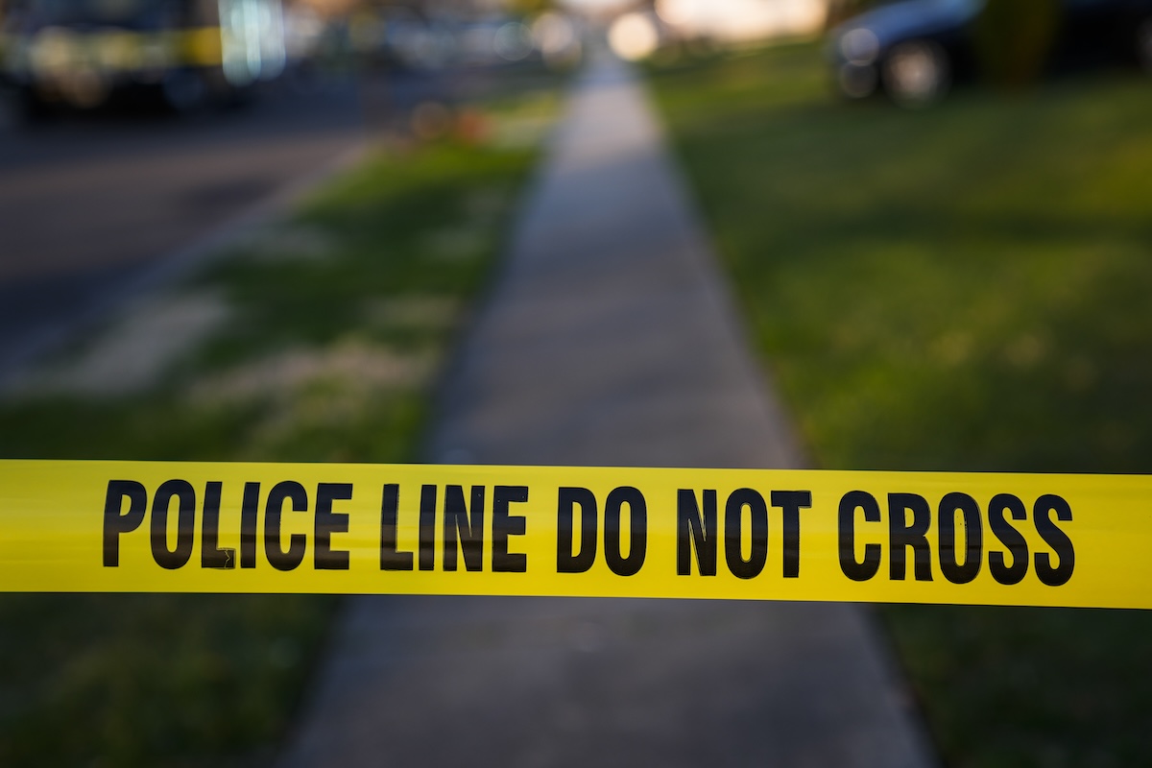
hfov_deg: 31.0
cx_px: 576
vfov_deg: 20.9
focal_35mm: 65
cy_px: 384
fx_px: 2080
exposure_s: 1/800
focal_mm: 65
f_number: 2.8
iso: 250
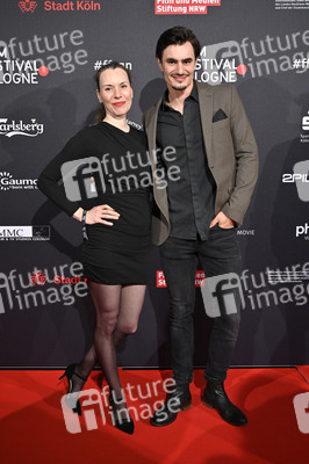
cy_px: 232
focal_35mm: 34
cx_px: 154
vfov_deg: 55.1
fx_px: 445
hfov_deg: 38.3
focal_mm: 34.5
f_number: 4
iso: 1000
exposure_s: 1/200
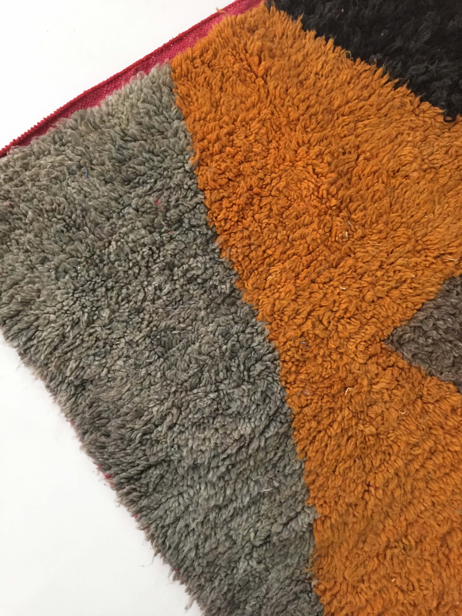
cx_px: 231
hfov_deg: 48.2
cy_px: 308
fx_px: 516
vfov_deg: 61.7
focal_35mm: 29
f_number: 2.2
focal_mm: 4.15
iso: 250
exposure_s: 1/20
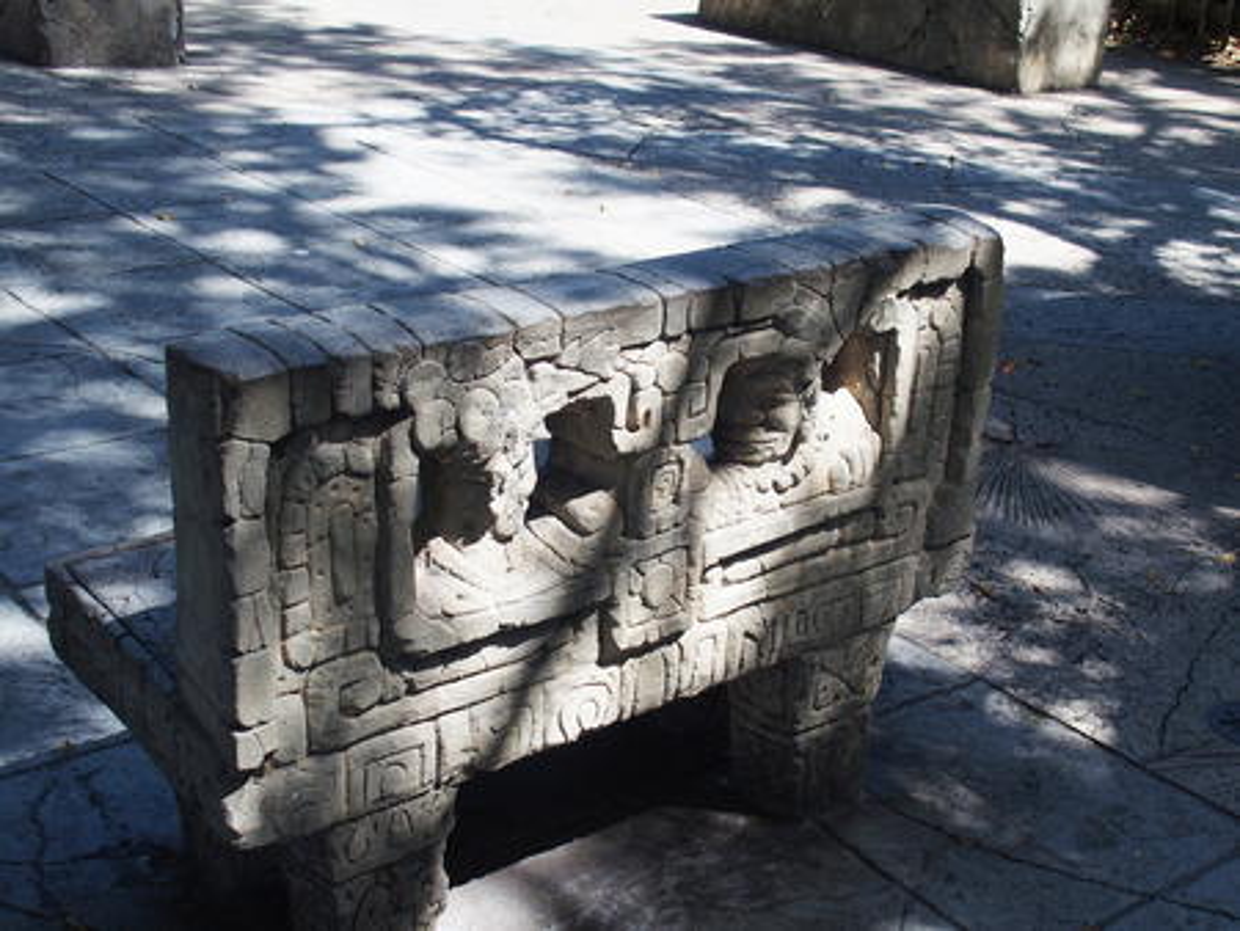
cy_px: 466
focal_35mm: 46
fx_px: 1649
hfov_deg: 41.2
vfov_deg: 31.5
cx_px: 620
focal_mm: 9.8
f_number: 3.5
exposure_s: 1/320
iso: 100
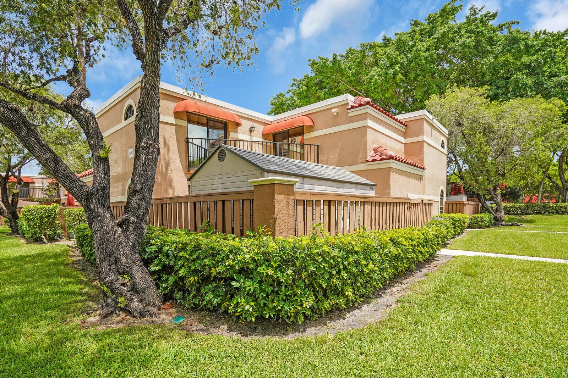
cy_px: 189
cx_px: 284
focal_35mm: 16
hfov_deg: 96.7
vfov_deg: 73.7
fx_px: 252
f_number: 8
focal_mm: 16
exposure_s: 1/1250
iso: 800
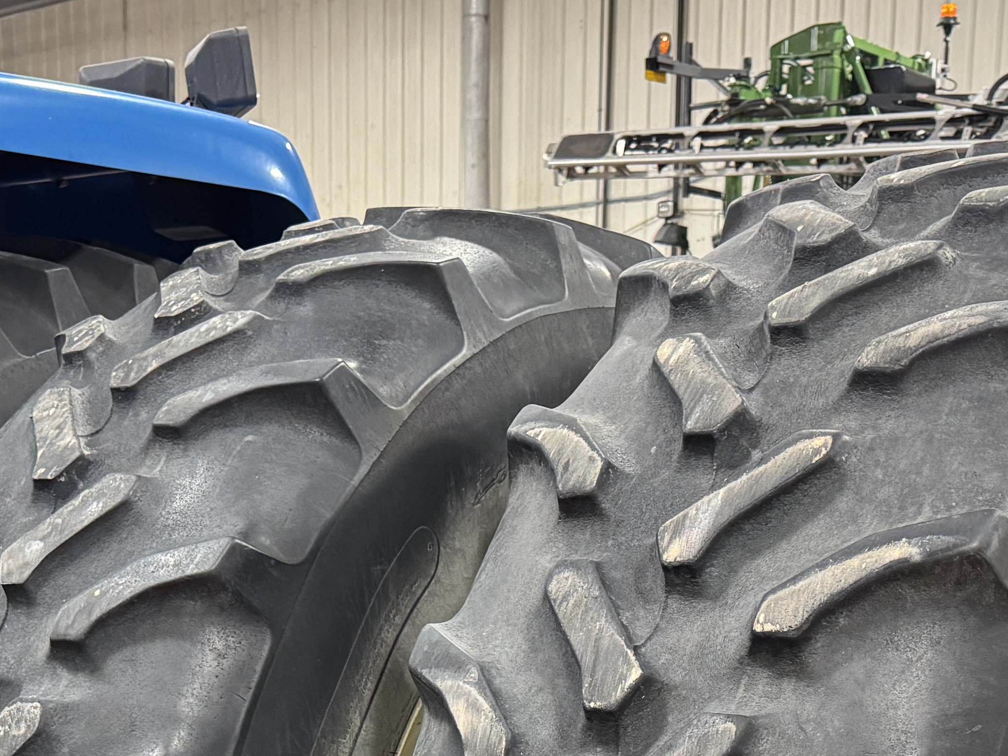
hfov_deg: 29.7
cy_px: 884
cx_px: 357
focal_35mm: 65
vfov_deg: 21.2
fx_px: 1893
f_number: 1.78
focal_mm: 6.76
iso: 500
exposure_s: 1/60
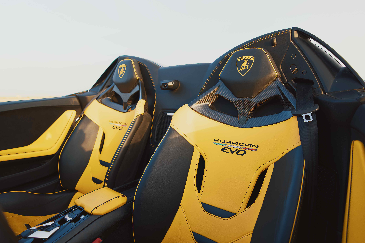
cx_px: 199
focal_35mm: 20
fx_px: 203
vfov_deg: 61.9
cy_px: 130
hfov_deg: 83.8
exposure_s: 1/100
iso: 100
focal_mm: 16
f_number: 3.2
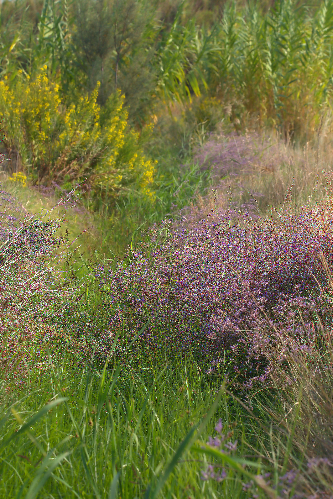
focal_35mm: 150
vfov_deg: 13.7
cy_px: 250
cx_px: 166
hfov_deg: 9.2
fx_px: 2080
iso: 200
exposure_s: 1/125
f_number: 13
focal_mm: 150
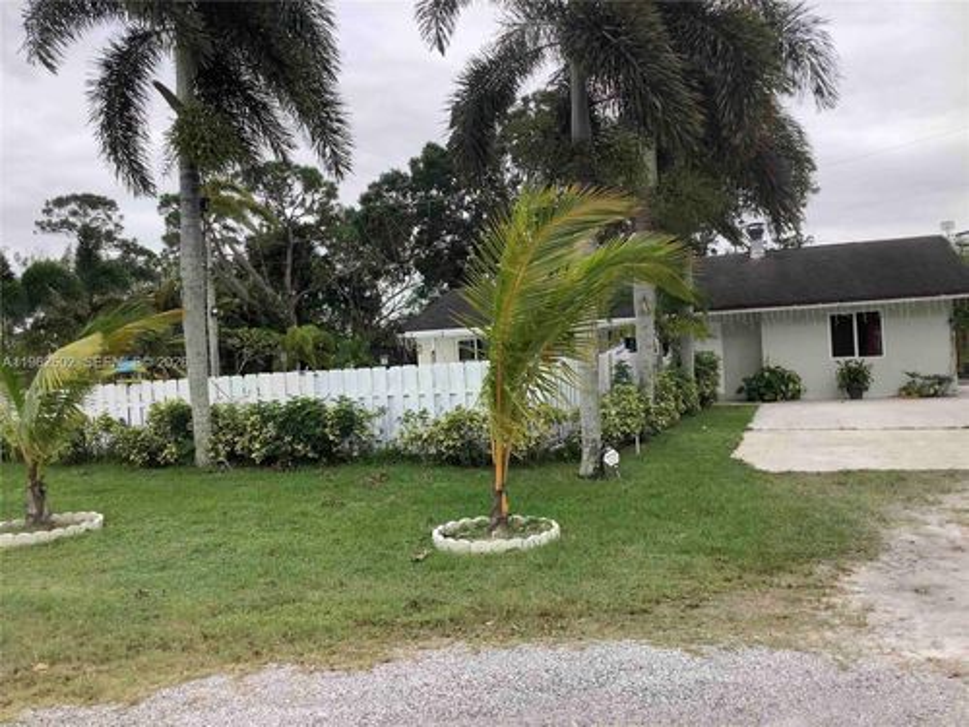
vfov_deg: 45.4
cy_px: 364
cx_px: 484
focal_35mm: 31
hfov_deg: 58.4
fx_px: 868
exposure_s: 1/144
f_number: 2.4
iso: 25
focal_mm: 3.3
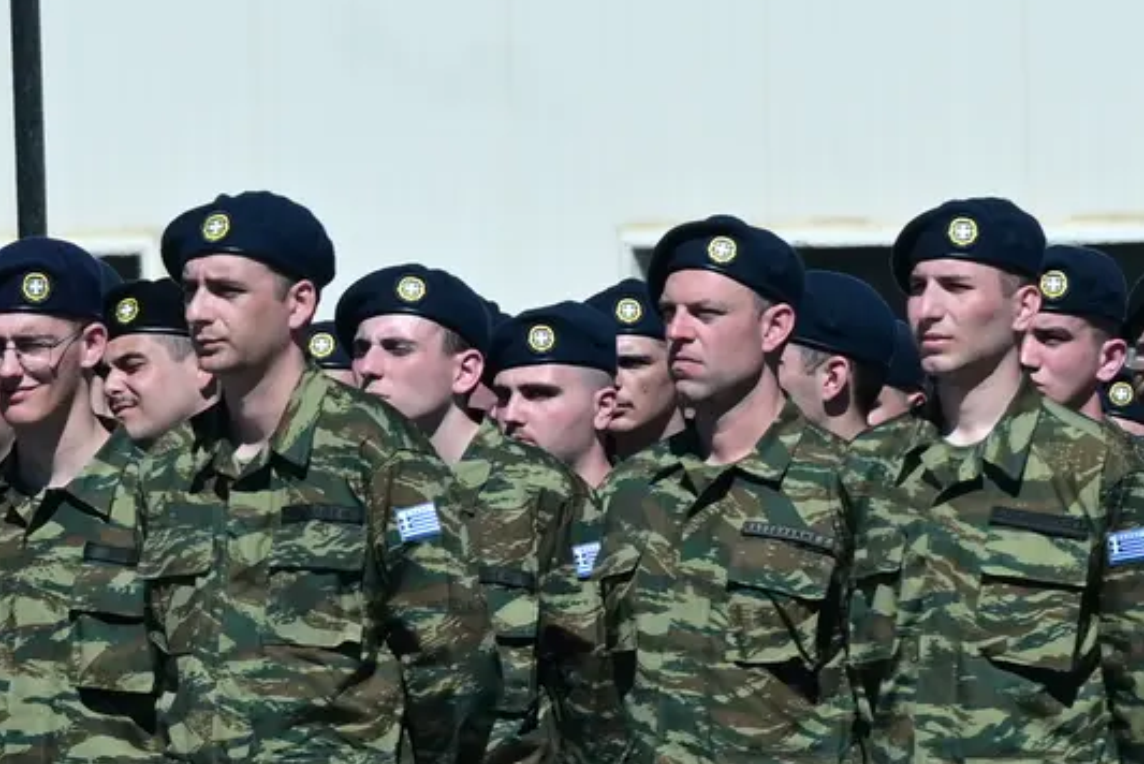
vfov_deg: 3.4
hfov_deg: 5.1
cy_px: 412
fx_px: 12876
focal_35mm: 405
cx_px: 719
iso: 125
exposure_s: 1/500
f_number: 8
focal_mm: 200
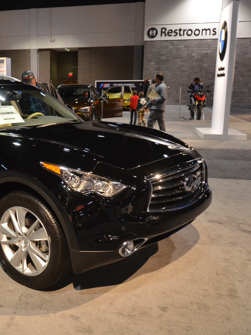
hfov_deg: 34.0
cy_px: 167
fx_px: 387
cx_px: 26
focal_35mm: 40
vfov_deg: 46.8
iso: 1600
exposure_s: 1/160
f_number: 3.5
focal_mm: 18
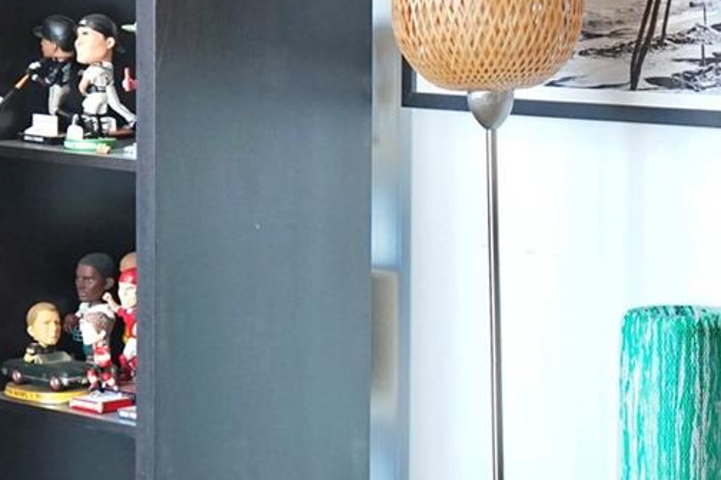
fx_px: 2543
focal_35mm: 127
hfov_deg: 15.9
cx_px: 690
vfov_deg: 10.7
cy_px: 56
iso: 1250
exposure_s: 1/60
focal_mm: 40
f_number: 4
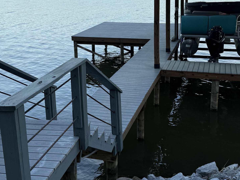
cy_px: 59
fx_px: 354
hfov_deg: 37.5
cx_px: 115
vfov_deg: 28.4
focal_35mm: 51
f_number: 1.78
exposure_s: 1/992
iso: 80
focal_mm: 6.76
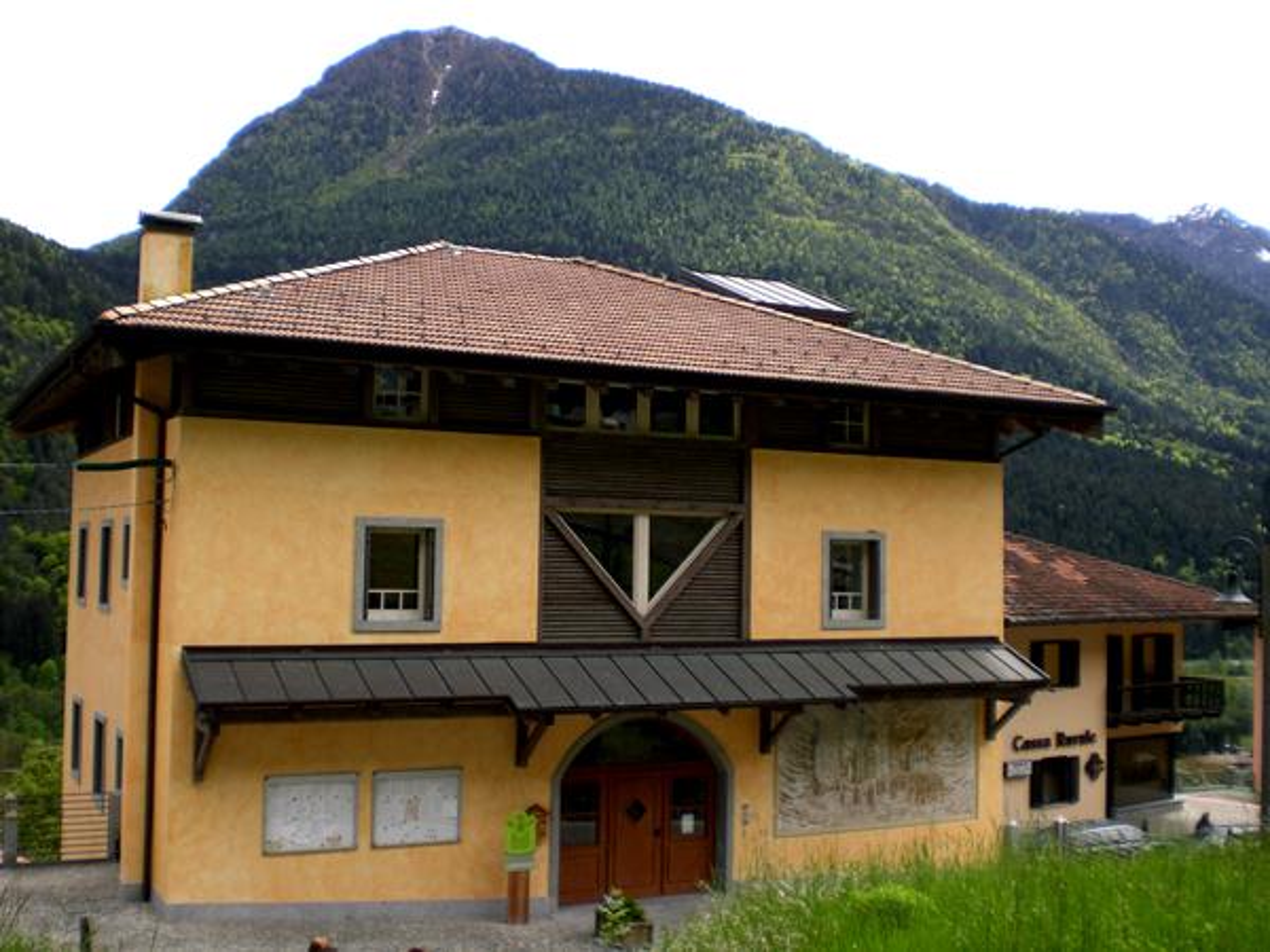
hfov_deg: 49.0
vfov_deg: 37.7
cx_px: 635
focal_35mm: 38
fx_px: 1394
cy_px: 476
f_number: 3.1
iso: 50
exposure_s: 1/400
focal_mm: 6.3
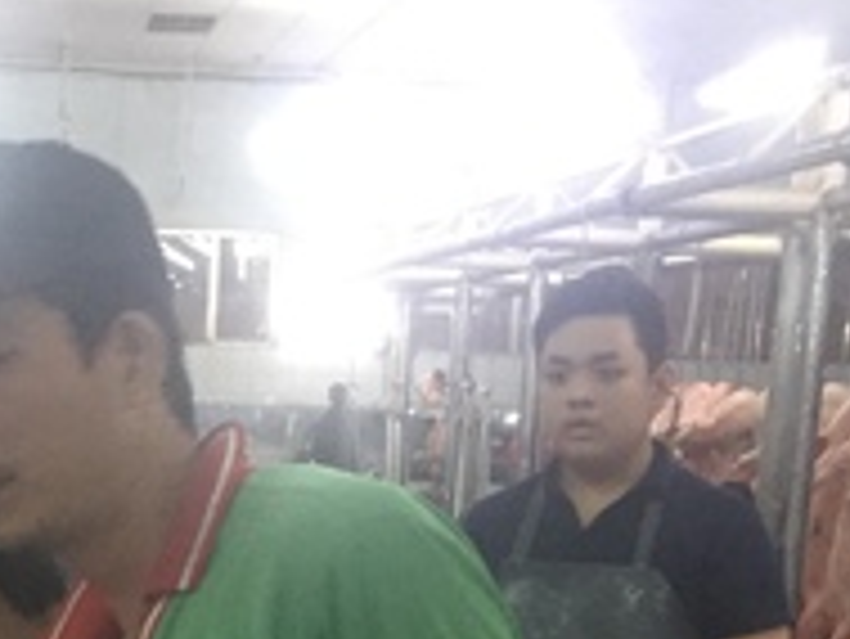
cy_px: 1084
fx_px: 2629
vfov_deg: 12.8
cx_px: 148
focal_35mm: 107
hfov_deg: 18.2
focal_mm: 4.15
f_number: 2.2
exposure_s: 1/33
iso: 200
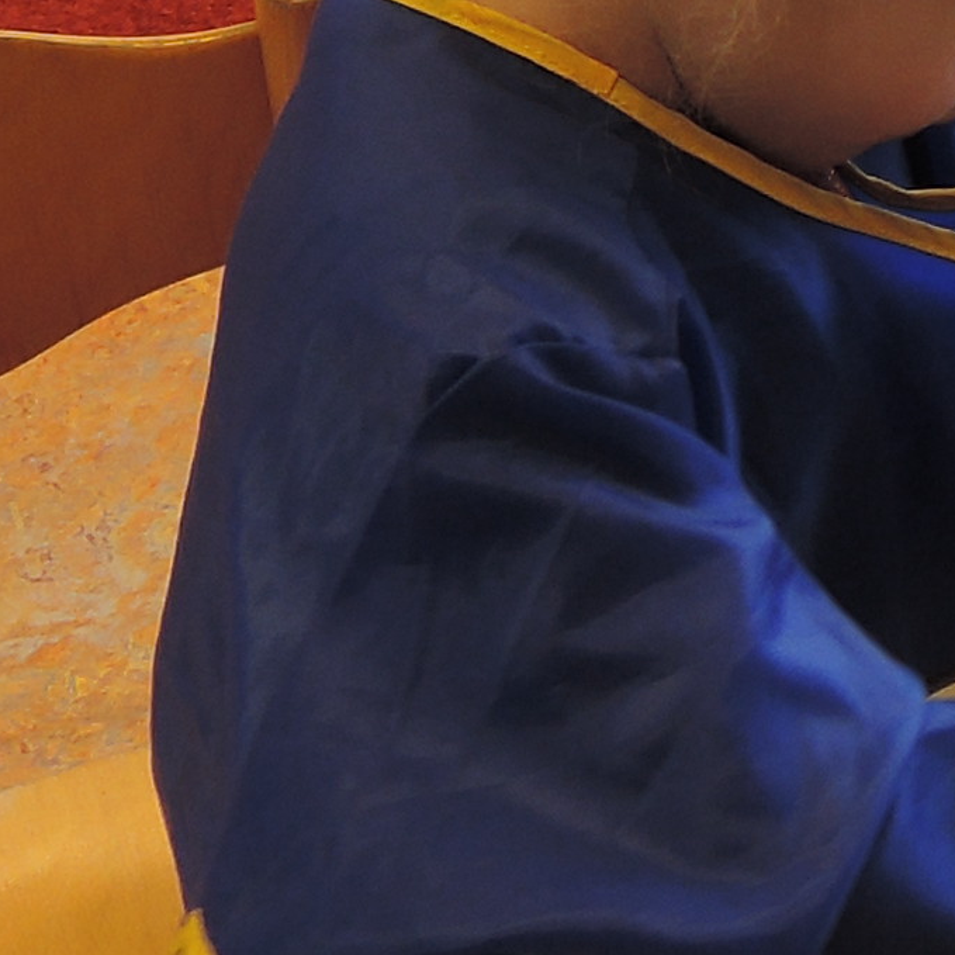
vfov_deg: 13.2
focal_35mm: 125
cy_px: -444
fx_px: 3902
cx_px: 1606
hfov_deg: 12.9
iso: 140
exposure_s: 1/30
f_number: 2.8
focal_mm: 5.1
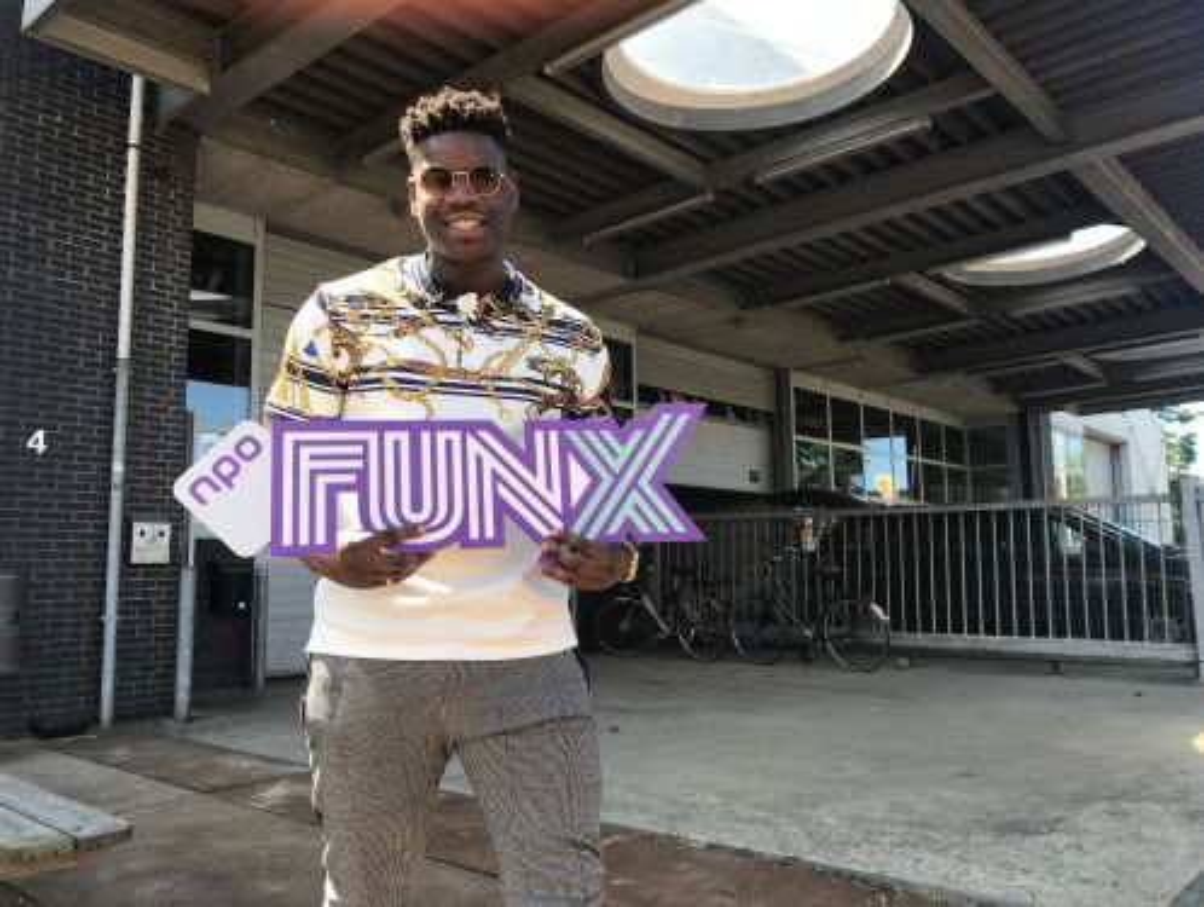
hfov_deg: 63.4
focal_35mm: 28
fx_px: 975
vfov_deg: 49.9
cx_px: 602
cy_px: 454
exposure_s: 1/451
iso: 20
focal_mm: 3.99
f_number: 1.8
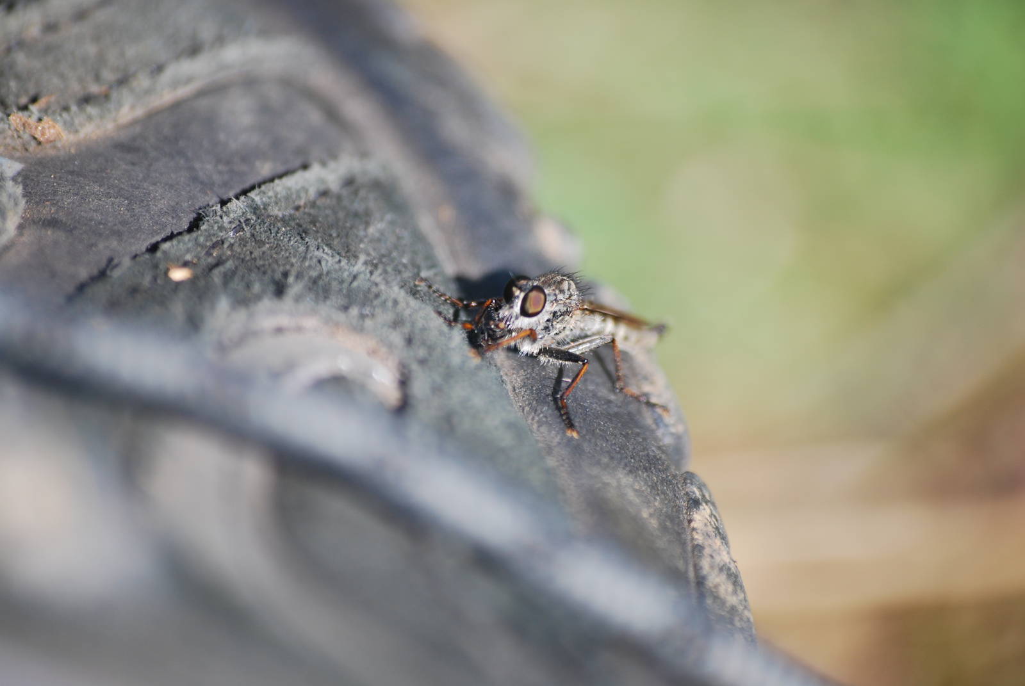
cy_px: 343
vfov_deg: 4.2
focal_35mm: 330
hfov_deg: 6.2
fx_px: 9407
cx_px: 512
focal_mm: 220
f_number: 5.3
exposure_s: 1/500
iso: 200
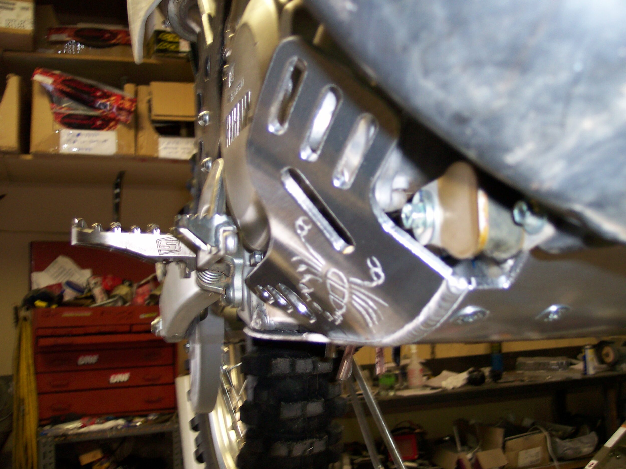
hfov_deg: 47.9
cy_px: 231
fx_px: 705
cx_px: 321
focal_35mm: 39
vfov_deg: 36.8
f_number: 2.8
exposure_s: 1/30
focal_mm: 8
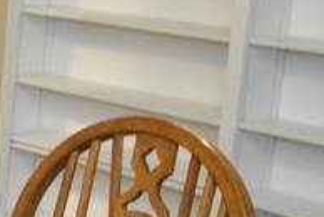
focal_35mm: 116
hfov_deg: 13.6
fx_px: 1046
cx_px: -414
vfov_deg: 11.8
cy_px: 83
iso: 400
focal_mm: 10
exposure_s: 1/13
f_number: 4
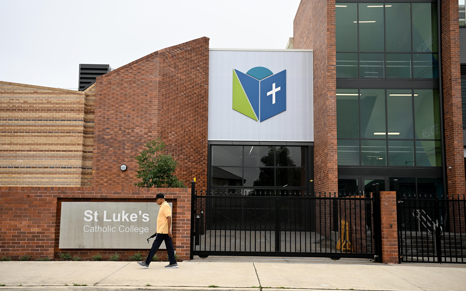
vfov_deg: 29.9
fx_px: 546
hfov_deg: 46.2
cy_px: 143
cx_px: 232
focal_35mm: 43
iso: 400
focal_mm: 42
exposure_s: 1/1250
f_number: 5
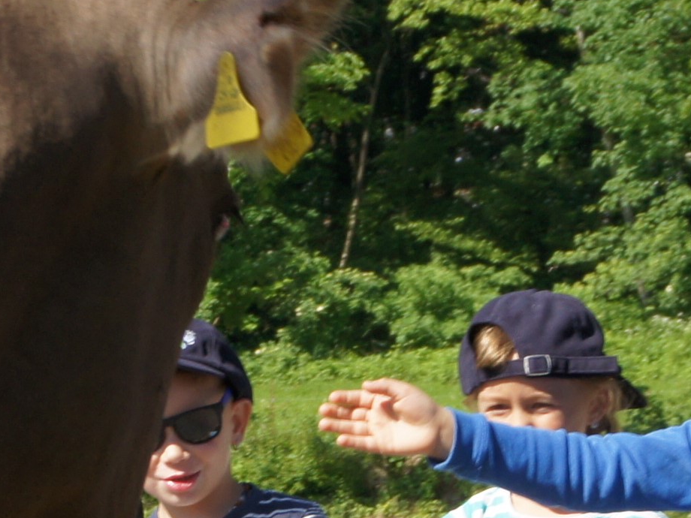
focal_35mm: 308
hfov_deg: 6.4
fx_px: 6146
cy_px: 491
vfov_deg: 4.8
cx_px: -166
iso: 200
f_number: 13
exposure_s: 1/160
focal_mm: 55
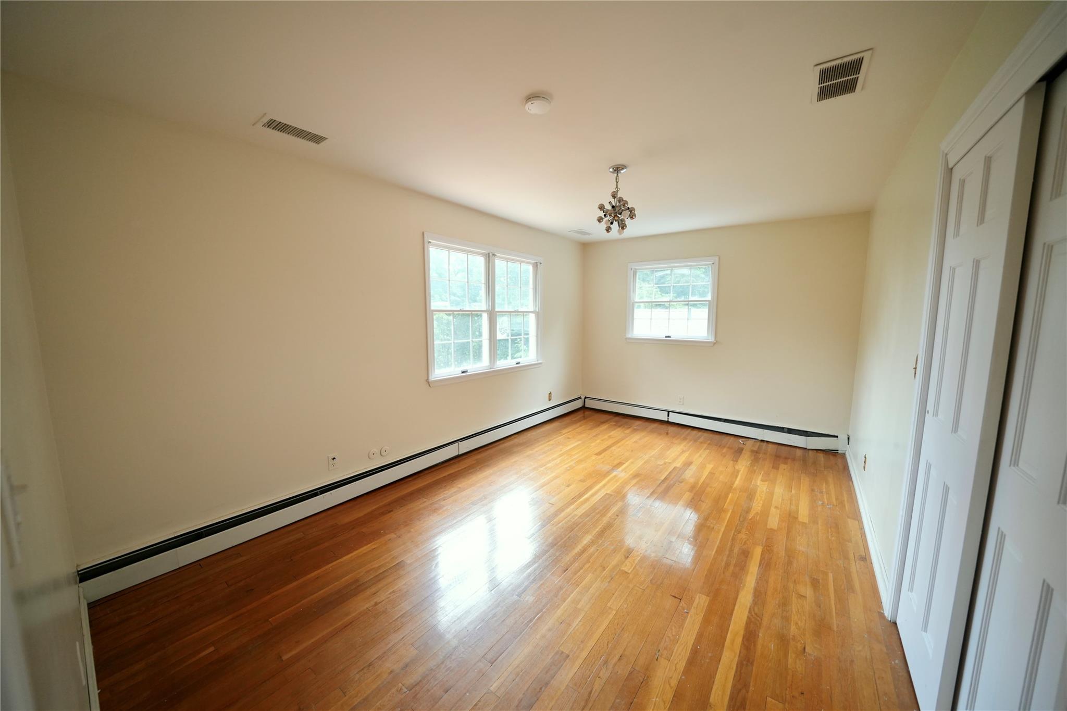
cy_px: 356
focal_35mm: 12
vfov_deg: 90.0
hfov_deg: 112.6
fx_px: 356
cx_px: 534
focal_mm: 12
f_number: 4
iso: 1250
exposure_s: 1/100
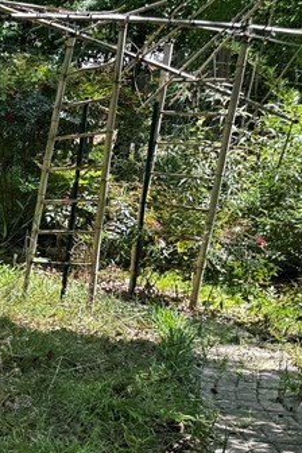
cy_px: 404
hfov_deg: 13.9
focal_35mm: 76
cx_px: -378
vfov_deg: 25.8
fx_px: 956
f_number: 1.78
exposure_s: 1/399
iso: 80
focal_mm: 6.76
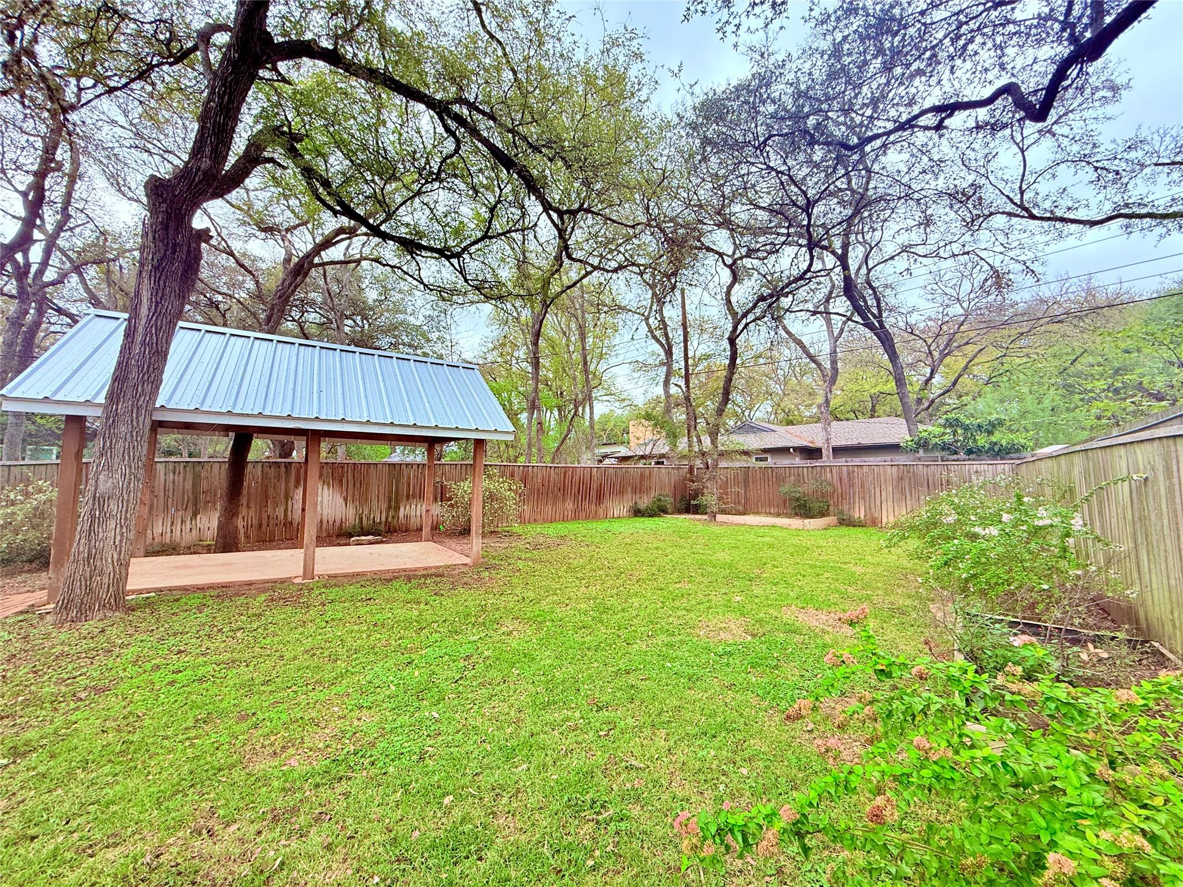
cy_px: 444
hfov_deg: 102.1
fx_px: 478
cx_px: 592
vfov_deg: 85.7
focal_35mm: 14
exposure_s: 1/316
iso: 64
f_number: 2.2
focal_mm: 2.22
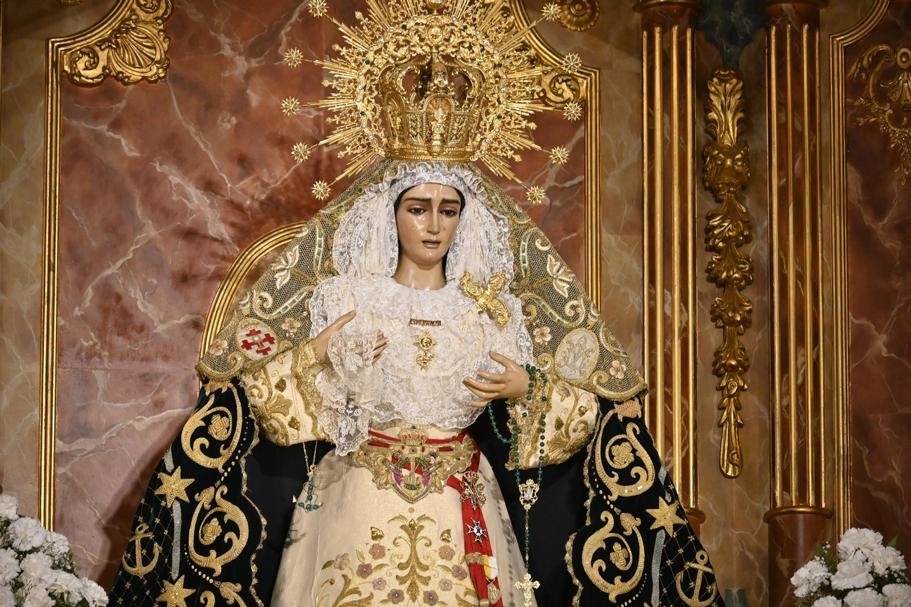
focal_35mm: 240
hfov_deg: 8.6
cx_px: 456
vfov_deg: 5.7
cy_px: 304
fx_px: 6072
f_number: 5.6
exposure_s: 1/200
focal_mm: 160
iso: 1600
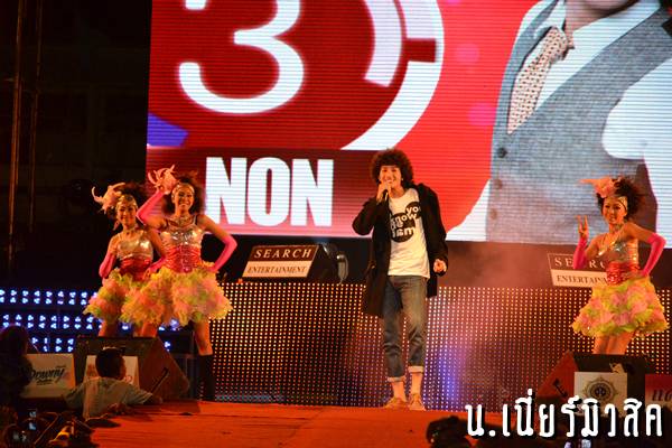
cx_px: 336
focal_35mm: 158
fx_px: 2940
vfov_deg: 8.7
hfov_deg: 13.0
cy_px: 224
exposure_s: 1/320
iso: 3200
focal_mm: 105
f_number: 5.6
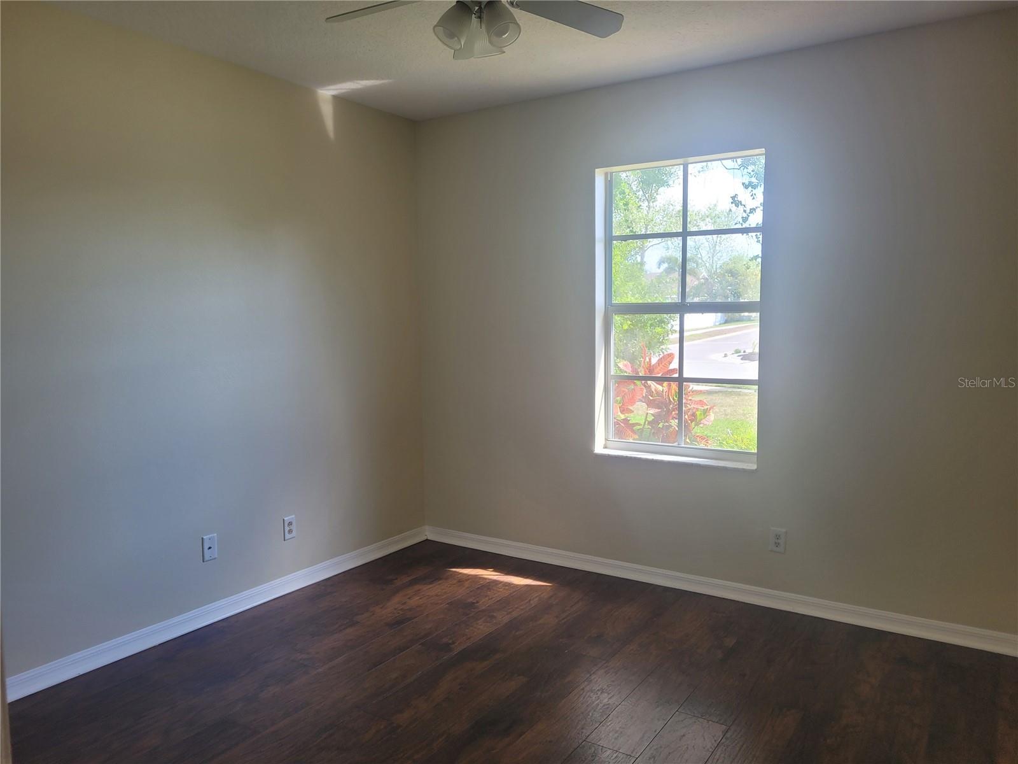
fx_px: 765
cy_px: 382
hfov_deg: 67.3
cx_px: 509
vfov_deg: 53.1
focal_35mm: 26
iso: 50
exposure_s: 1/120
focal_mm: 5.4
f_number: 1.8
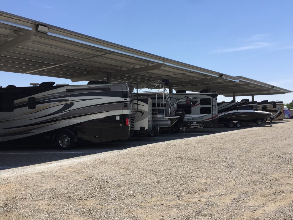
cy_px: 110
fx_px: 245
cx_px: 146
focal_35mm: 29
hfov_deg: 61.7
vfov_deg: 48.2
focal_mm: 4.15
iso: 32
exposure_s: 1/1721
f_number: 2.2
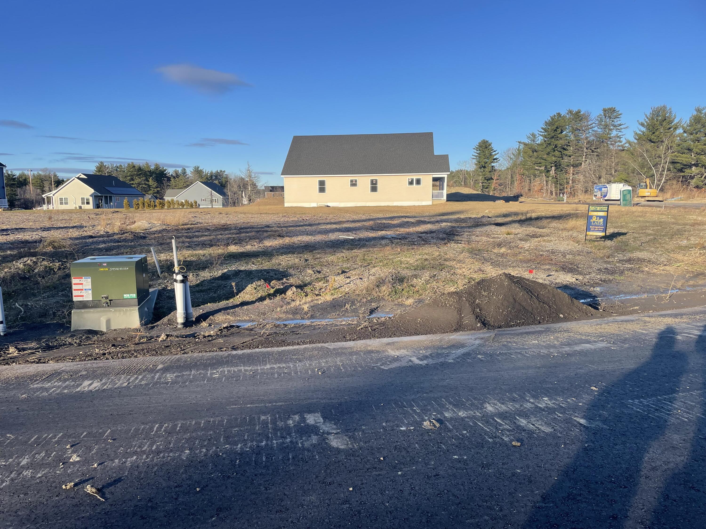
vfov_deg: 53.1
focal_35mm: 26
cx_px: 353
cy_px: 264
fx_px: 530
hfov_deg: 67.3
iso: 32
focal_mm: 4.2
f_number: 1.6
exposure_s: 1/1887
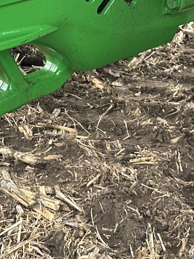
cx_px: 106
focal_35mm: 94
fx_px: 702
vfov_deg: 20.0
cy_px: -24
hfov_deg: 15.7
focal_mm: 6.86
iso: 125
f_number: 1.78
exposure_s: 1/121
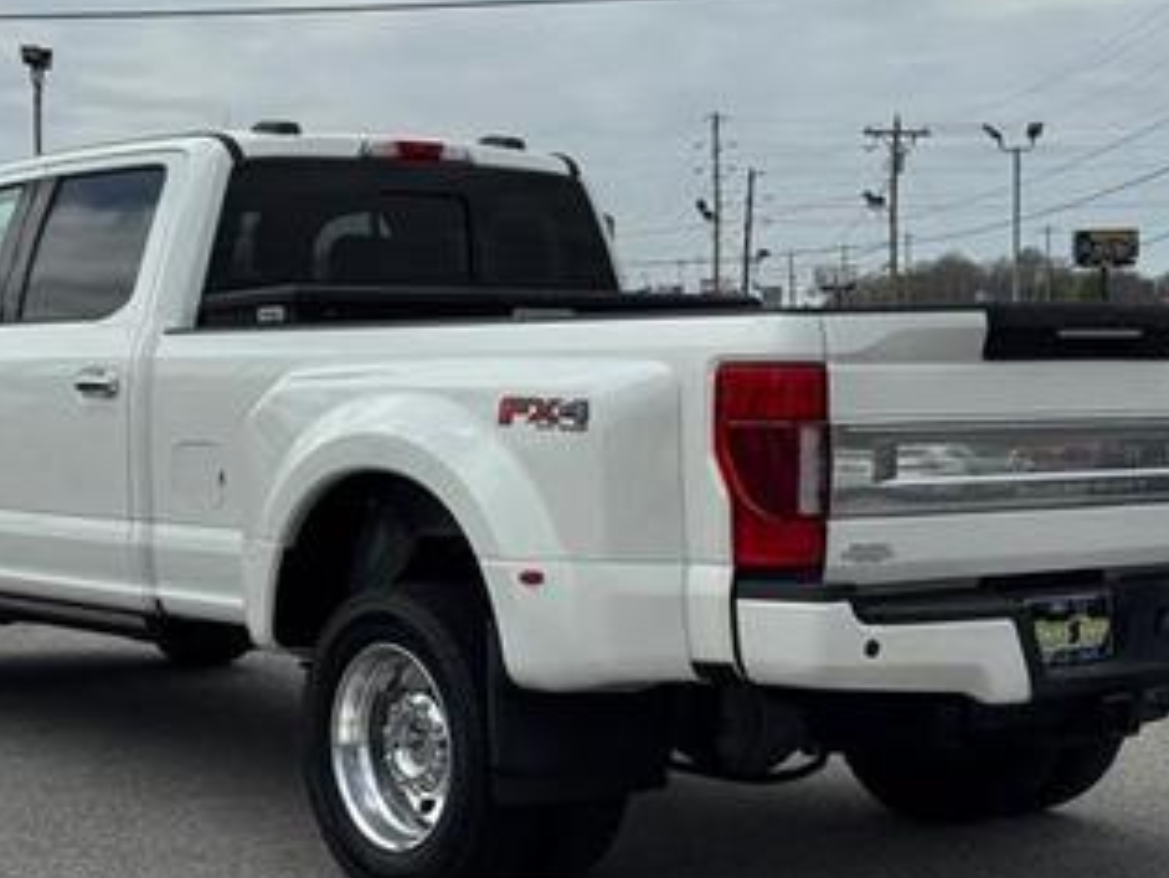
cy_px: 528
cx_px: 514
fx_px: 2602
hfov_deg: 25.3
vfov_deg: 19.1
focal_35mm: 77
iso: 64
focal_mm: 6.76
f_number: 1.78
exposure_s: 1/9009
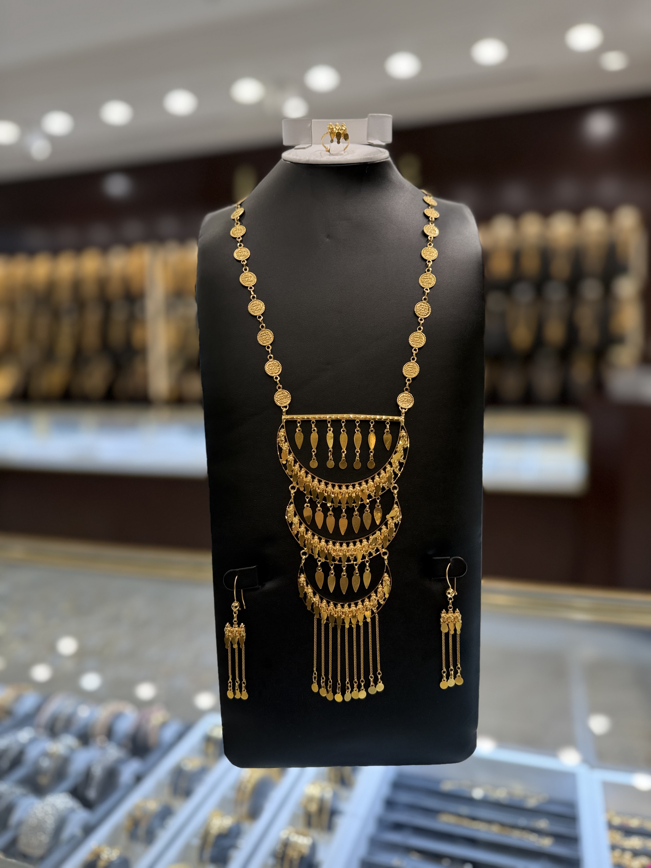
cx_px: 326
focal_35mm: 24
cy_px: 434
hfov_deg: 56.8
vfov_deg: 71.6
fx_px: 602
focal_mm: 6.76
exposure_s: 1/127
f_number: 1.78
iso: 80
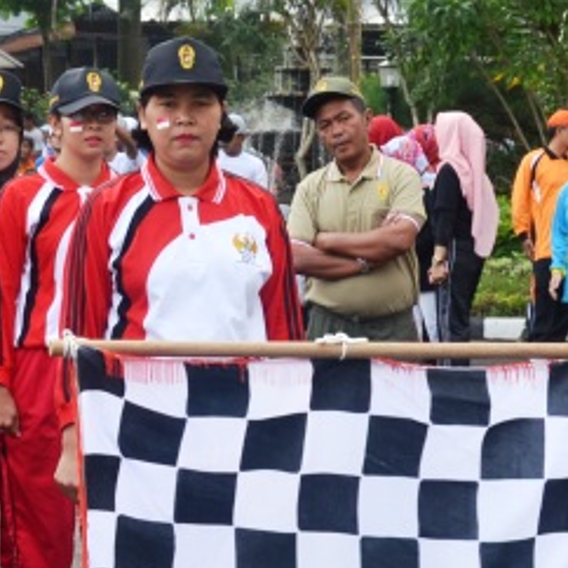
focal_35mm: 129
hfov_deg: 13.5
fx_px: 2395
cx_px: 214
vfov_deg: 13.5
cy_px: 397
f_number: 6.3
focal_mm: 24
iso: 200
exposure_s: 1/160
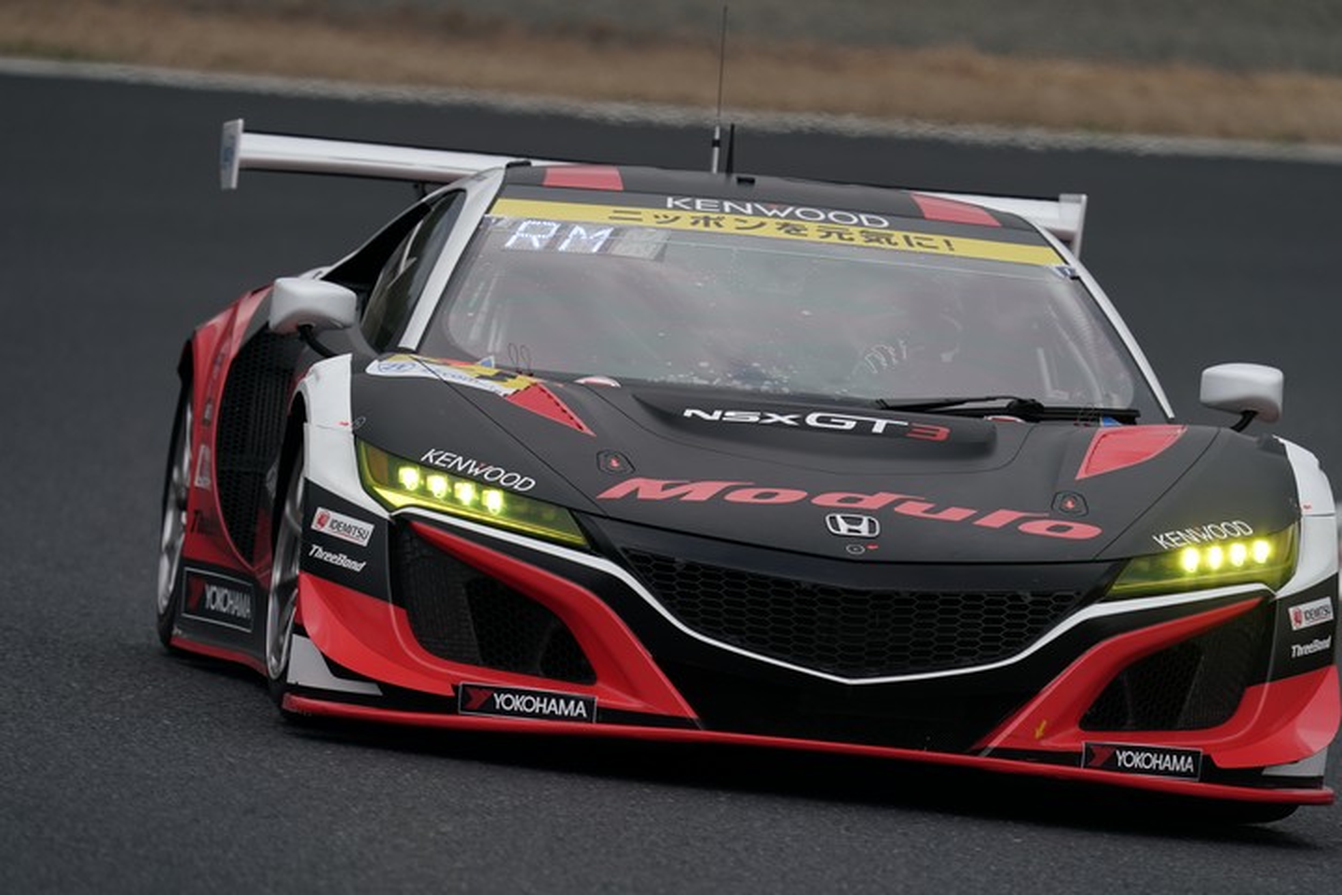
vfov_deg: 2.8
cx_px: 671
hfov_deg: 4.2
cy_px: 448
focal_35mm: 496
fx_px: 18488
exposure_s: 1/800
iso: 200
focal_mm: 496
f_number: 6.3
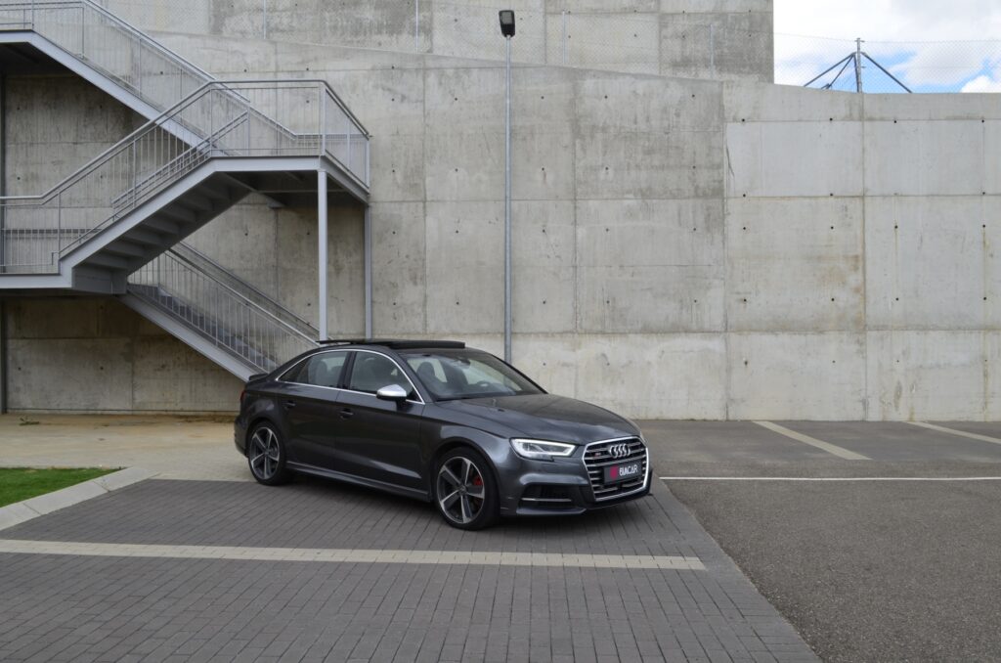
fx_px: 832
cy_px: 332
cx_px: 500
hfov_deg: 62.0
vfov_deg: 43.4
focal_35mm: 30
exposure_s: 1/125
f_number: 11
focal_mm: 20
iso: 200
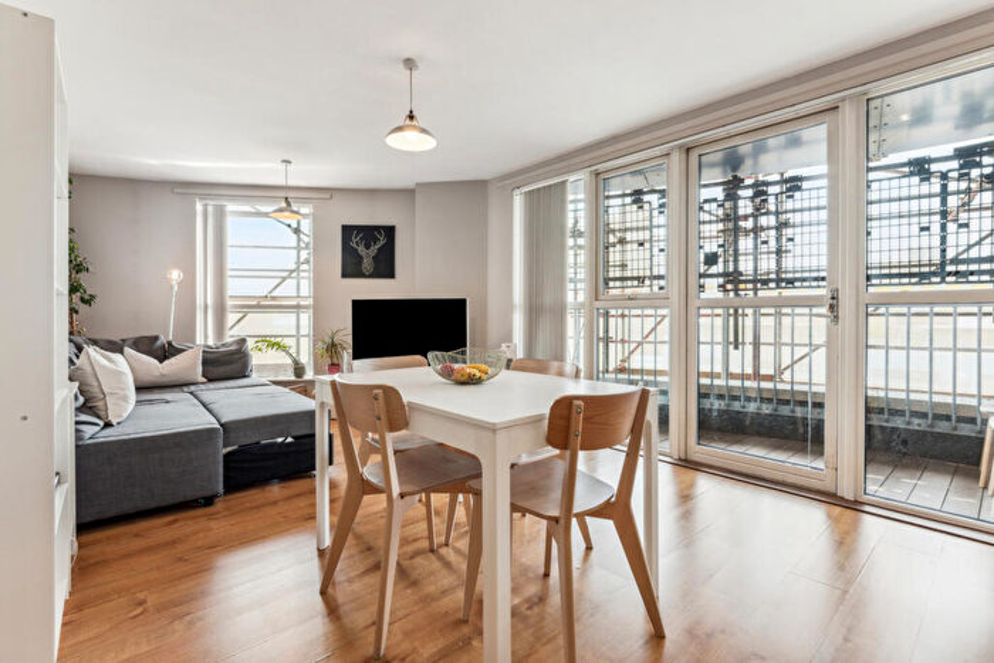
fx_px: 442
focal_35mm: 16
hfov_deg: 96.7
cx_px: 497
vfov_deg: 73.8
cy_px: 332
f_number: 11
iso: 400
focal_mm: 16
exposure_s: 1/25
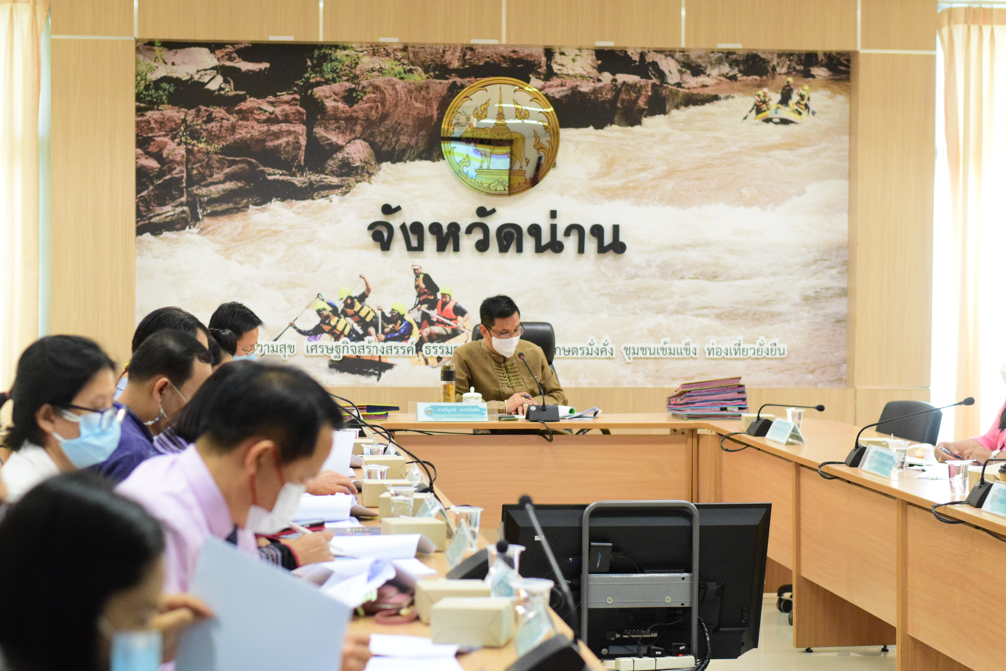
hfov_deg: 27.0
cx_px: 503
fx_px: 2096
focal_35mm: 75
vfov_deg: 18.2
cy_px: 336
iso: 4000
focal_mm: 50
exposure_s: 1/640
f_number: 3.2
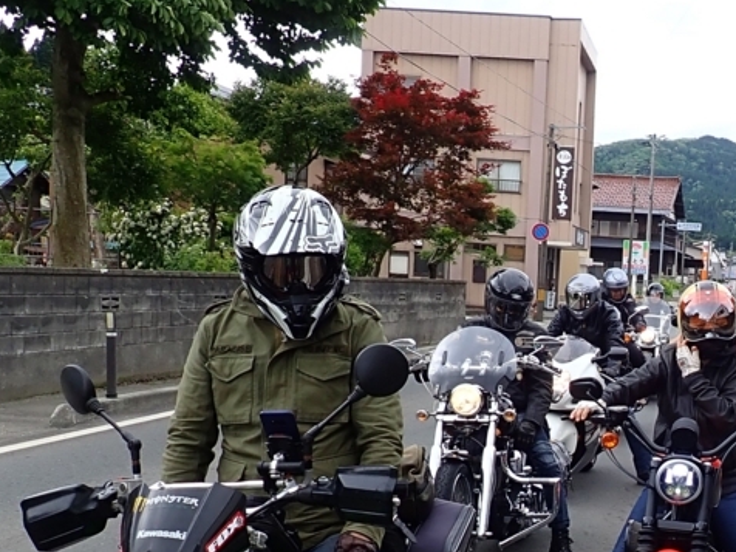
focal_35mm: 42
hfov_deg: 43.5
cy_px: 342
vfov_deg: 34.2
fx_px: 893
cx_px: 543
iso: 100
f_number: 2.8
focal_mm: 4.5
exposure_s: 1/400
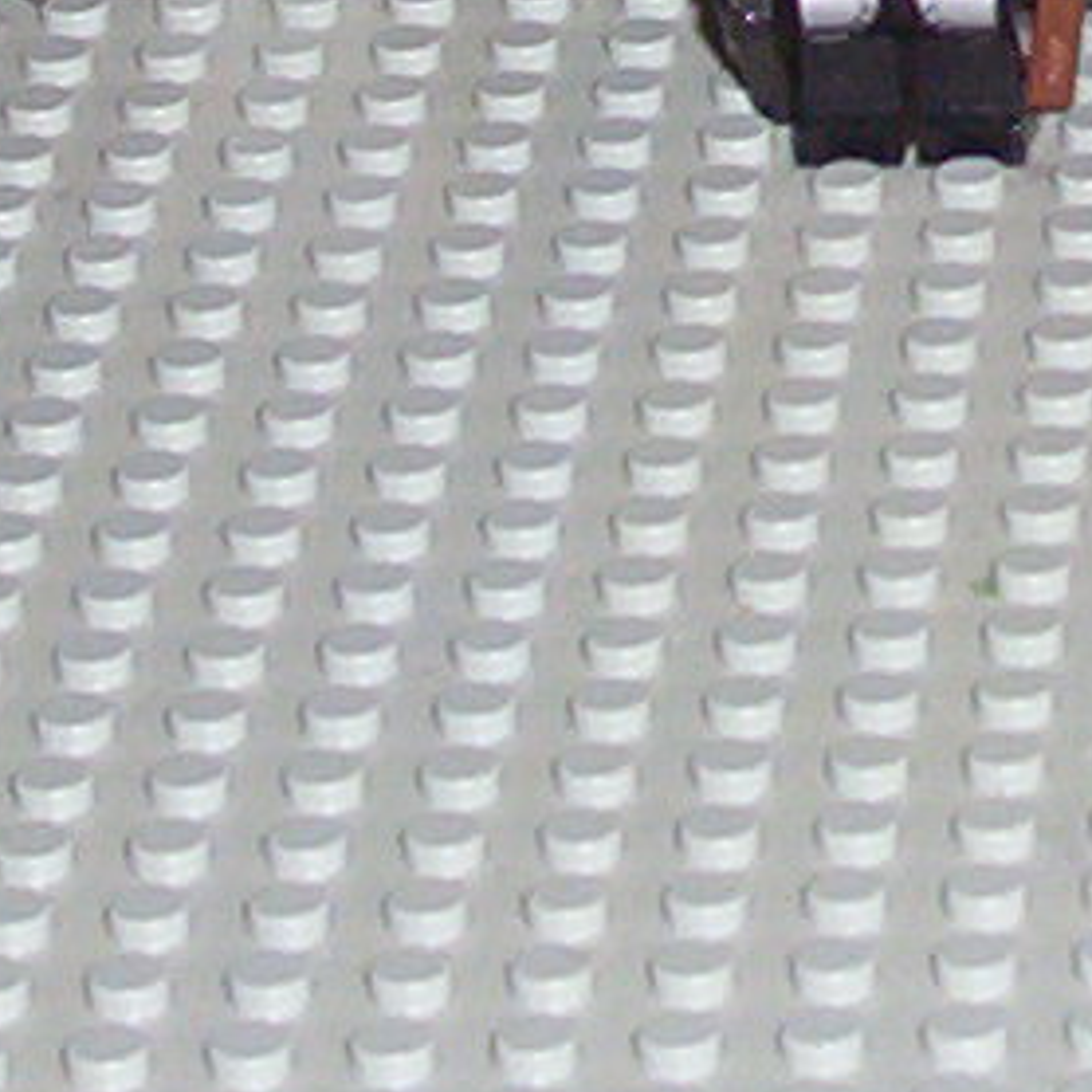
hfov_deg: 5.0
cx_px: 1948
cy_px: -868
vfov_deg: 5.0
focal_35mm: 343
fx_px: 12242
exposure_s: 1/80.5
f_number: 3.26
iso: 140
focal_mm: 8.74
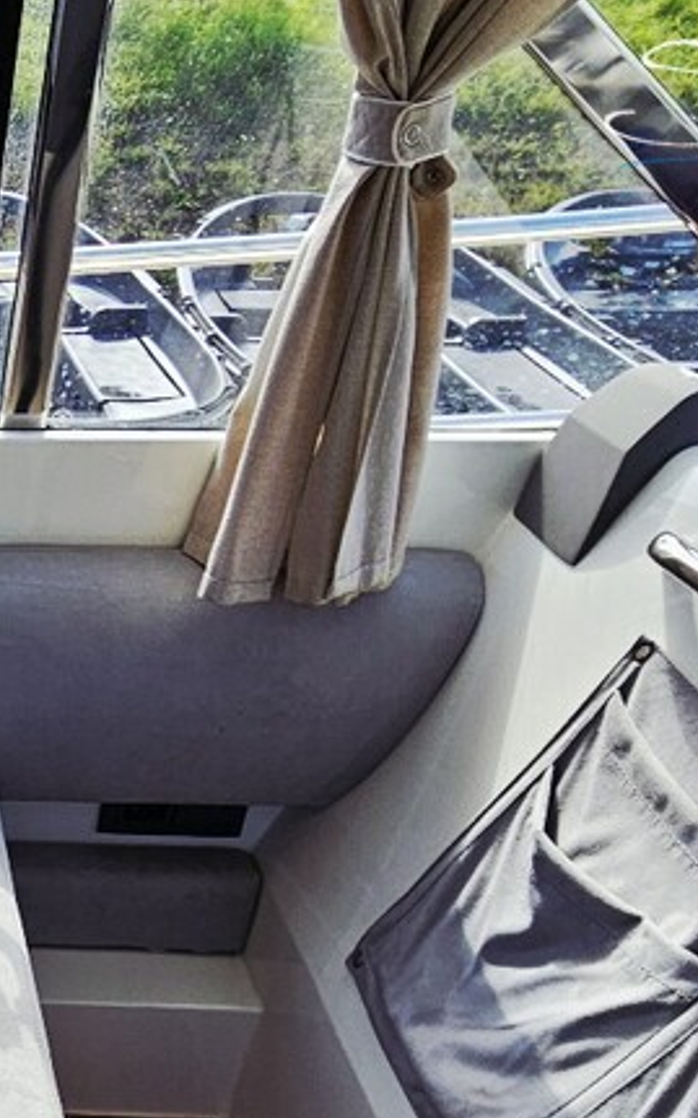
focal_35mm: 40
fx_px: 1219
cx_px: -291
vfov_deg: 44.5
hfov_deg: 25.6
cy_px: 1022
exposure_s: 1/435
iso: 50
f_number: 2.2
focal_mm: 2.2
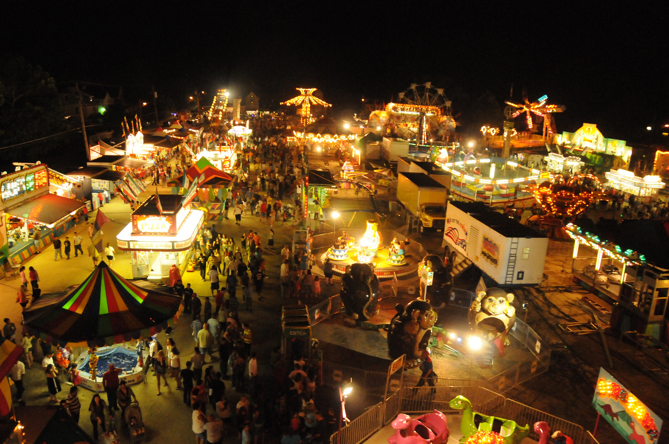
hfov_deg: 67.4
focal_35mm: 27
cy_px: 222
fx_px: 501
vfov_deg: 47.8
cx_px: 334
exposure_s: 1/100
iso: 4000
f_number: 3.5
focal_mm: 18
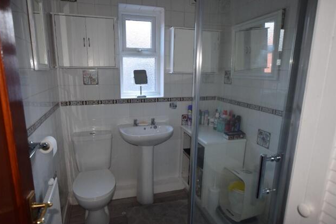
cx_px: 160
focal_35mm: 22
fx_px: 205
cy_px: 116
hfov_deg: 78.5
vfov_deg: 57.2
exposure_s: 1/80
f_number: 4.5
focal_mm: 14
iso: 720
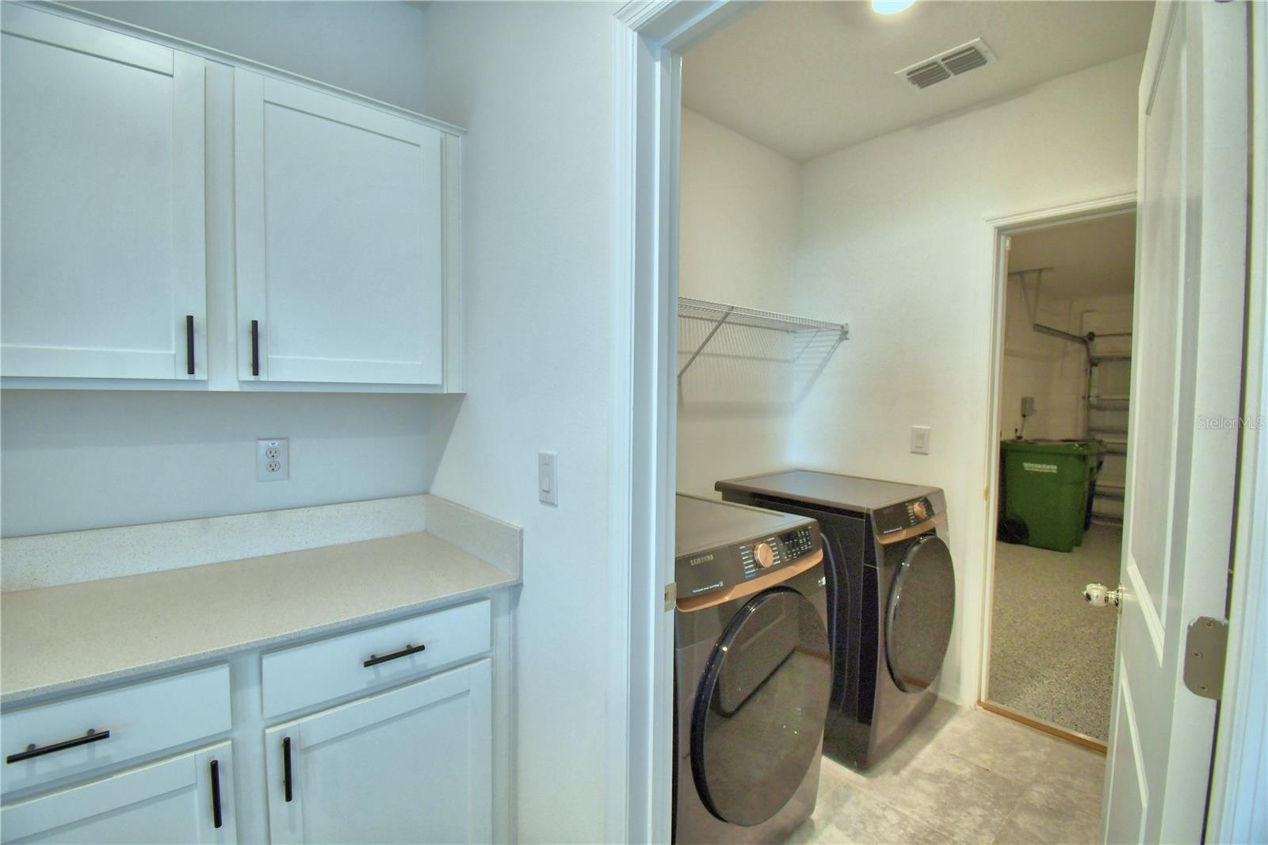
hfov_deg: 100.4
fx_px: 528
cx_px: 634
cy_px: 422
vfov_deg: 77.3
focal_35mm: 15
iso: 400
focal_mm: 10
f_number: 4.5
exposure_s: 1/80
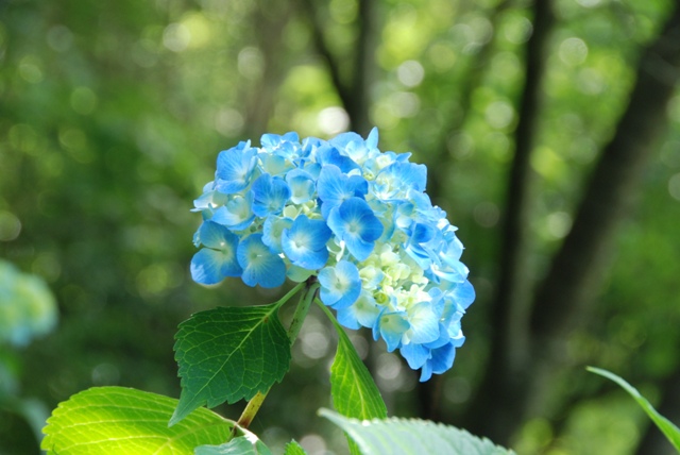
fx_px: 3403
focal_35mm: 180
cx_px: 340
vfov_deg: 7.6
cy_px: 228
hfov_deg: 11.4
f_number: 11
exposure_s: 1/15
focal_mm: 120
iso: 400
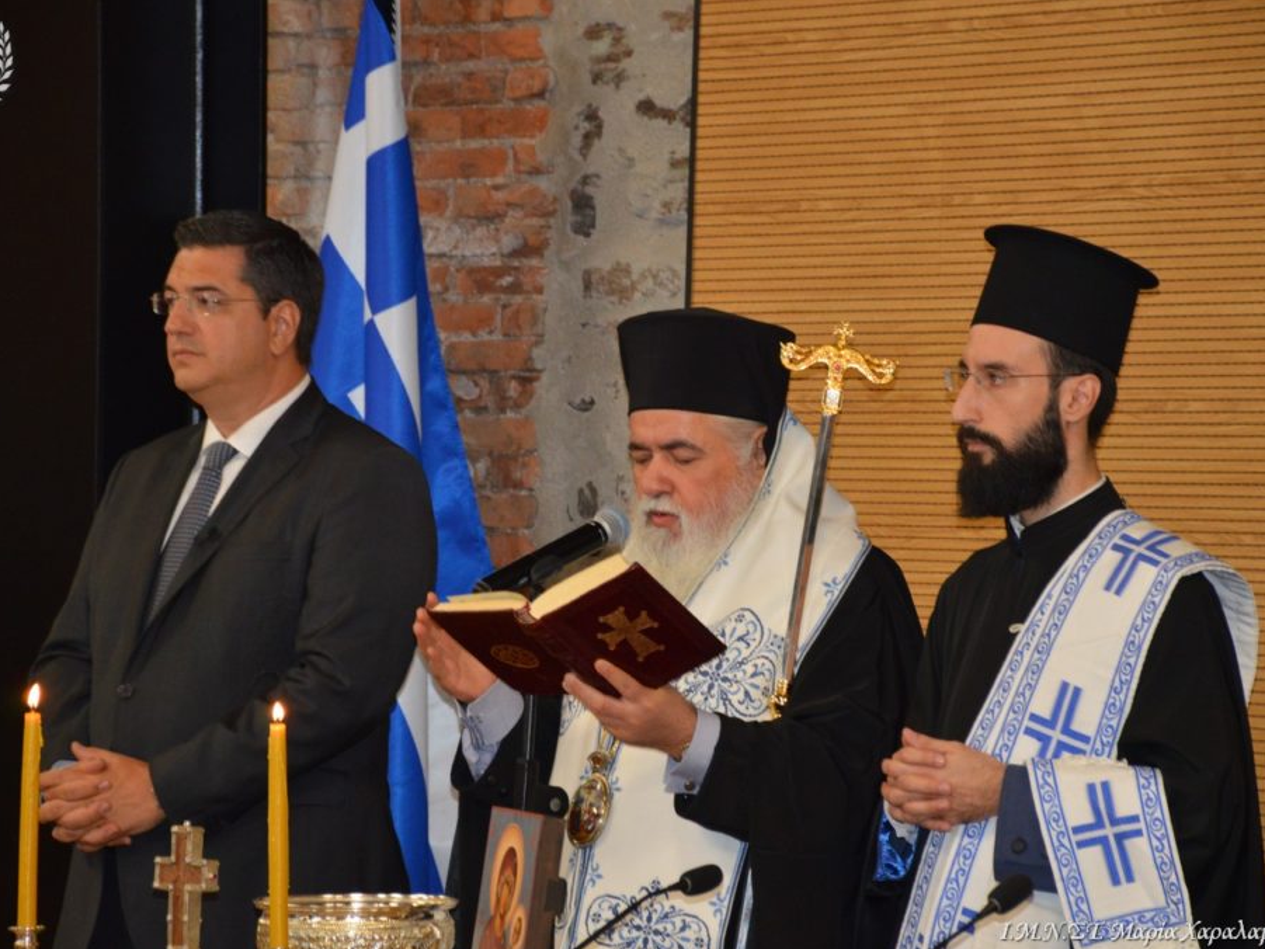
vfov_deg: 7.8
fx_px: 6944
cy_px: 477
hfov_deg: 10.4
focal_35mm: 190
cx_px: 625
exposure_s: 1/60
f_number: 5.6
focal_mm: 116
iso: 900
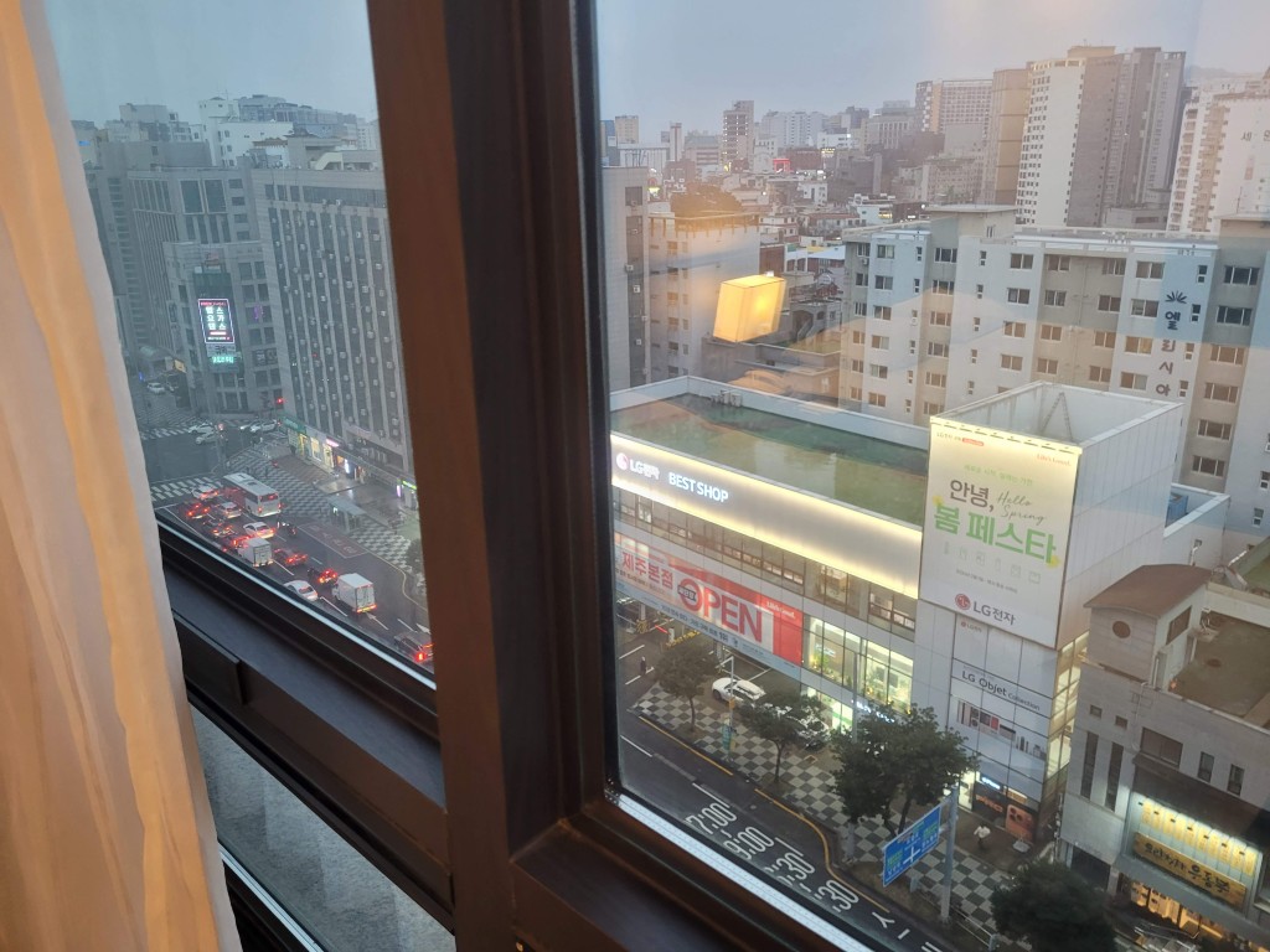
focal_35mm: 26
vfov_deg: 53.1
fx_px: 954
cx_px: 635
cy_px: 476
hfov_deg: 67.3
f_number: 1.8
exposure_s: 1/40
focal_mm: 5.4
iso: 250
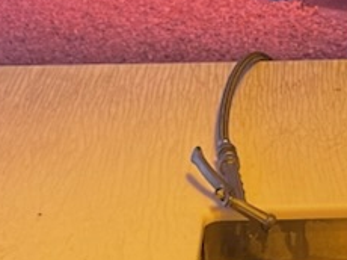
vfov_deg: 12.0
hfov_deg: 16.9
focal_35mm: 116
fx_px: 1162
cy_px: 413
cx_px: 269
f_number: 1.6
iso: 250
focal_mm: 5.1
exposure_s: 1/60
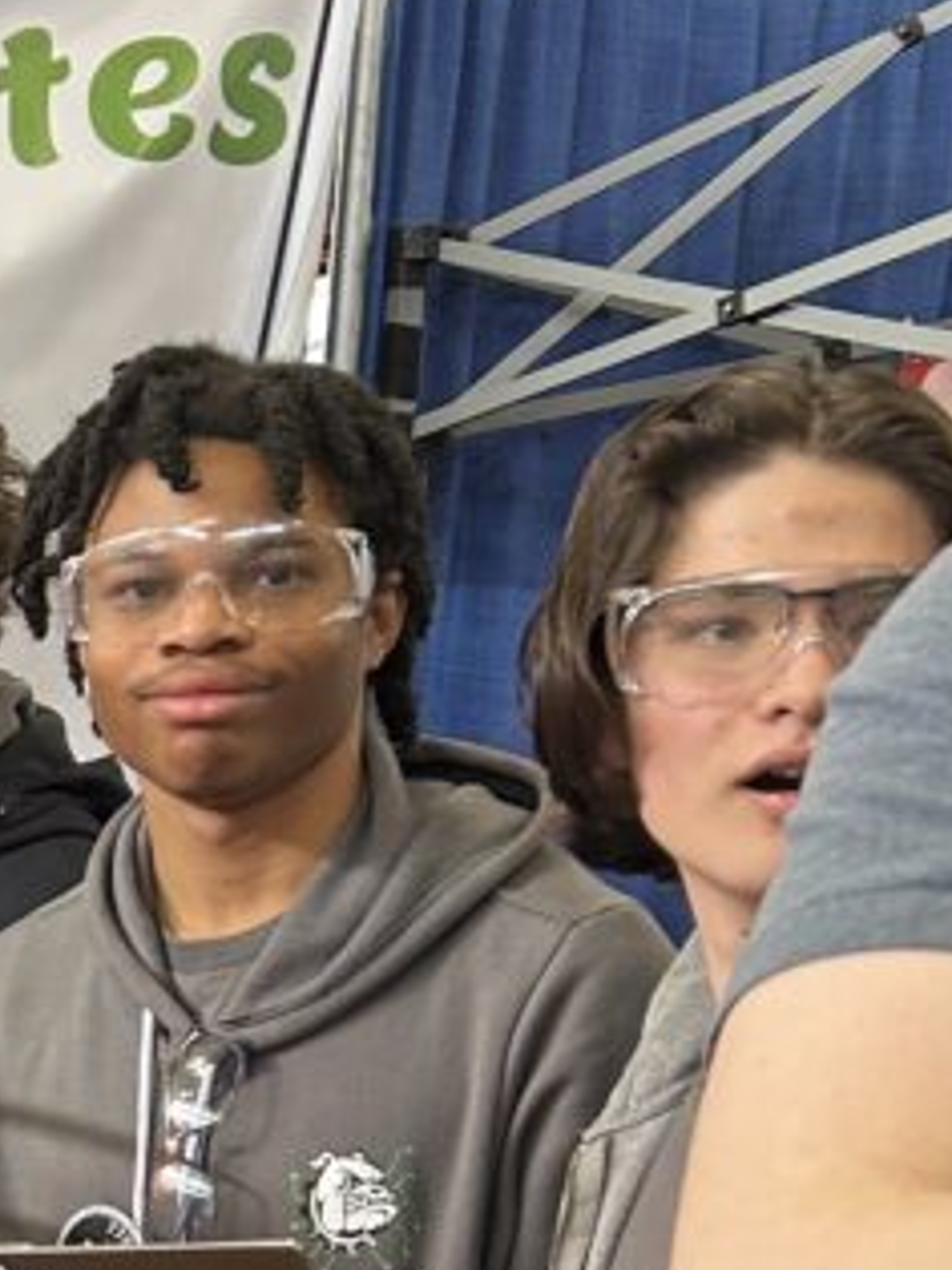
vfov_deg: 21.7
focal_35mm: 88
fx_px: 3229
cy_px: 1191
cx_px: -621
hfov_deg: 15.1
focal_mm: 5.7
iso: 125
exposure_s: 1/75
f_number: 1.5
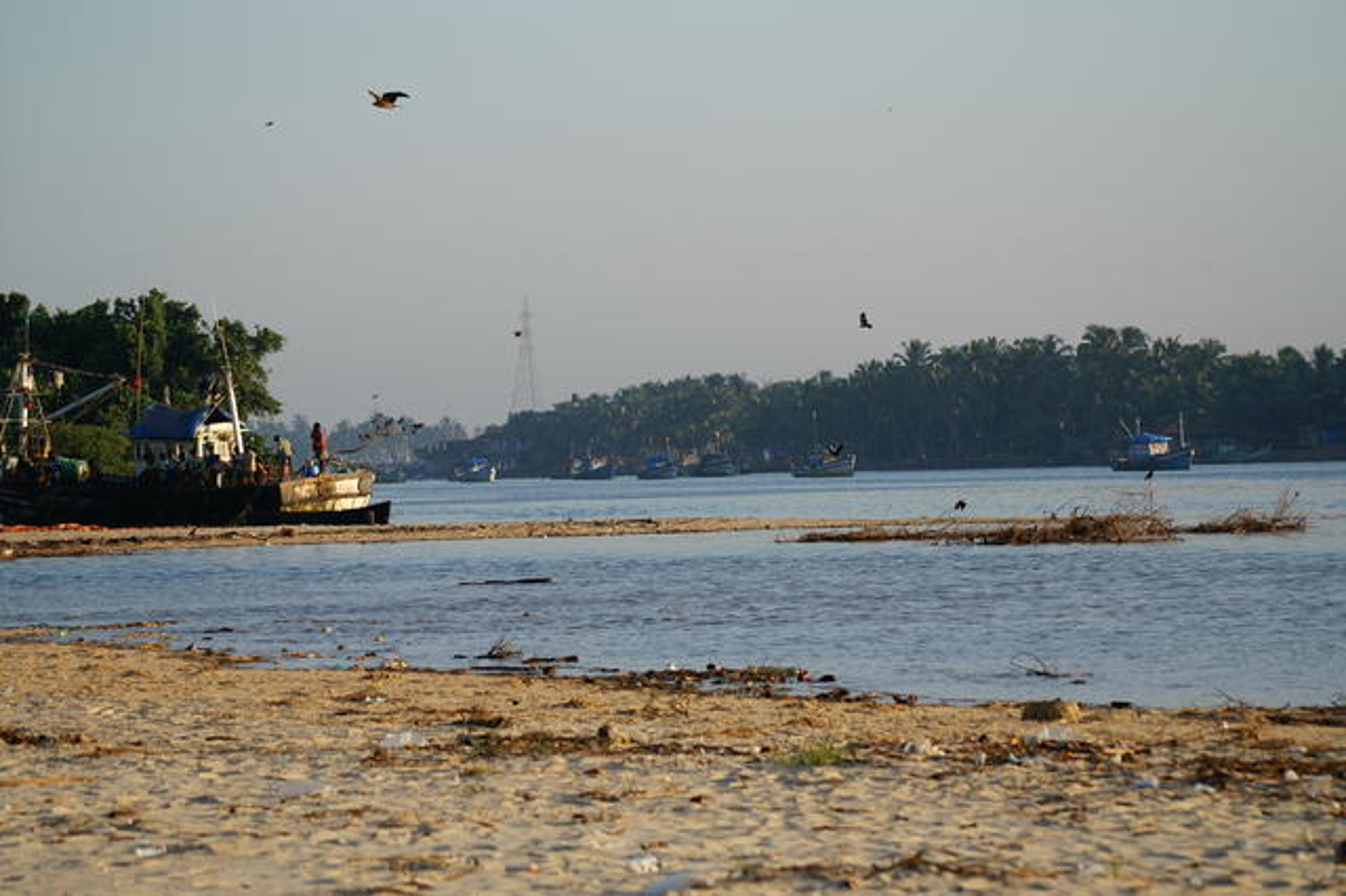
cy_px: 448
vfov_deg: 9.1
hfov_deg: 13.7
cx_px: 673
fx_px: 5605
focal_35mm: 150
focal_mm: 100
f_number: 5.6
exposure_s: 1/500
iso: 100
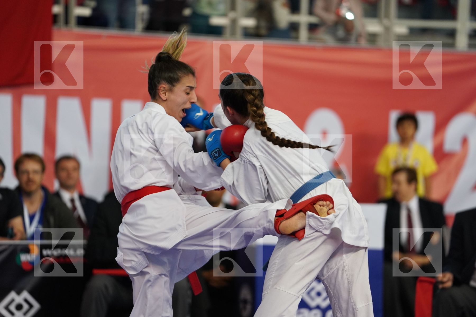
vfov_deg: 6.9
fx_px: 2644
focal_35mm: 200
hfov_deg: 10.3
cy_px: 158
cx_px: 238
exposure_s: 1/1000
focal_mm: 200
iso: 2500
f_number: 2.8
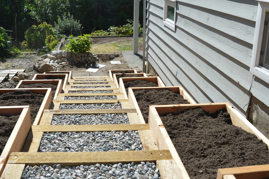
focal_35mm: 37
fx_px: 276
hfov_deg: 51.8
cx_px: 118
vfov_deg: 35.5
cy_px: 58
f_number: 8
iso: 100
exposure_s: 1/250
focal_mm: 18
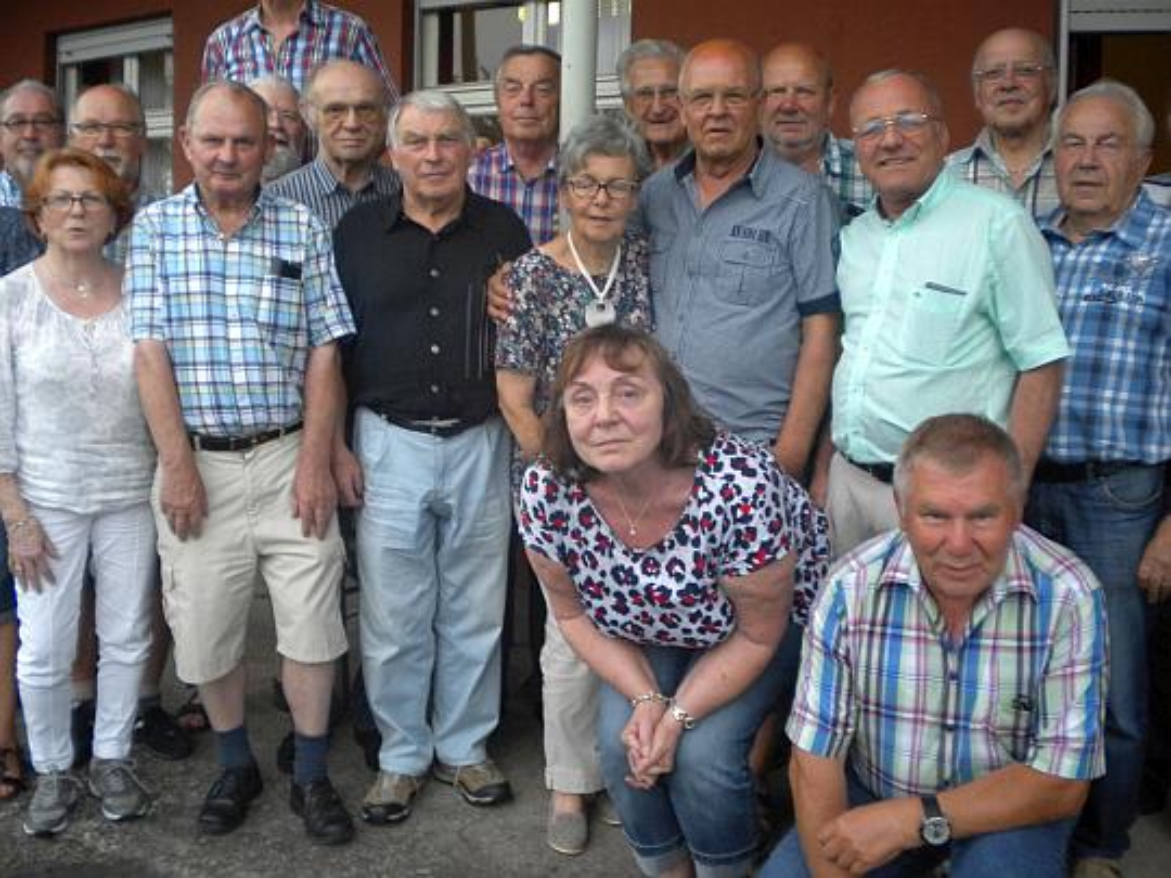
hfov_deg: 52.6
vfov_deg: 40.7
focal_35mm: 35
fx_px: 1184
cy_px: 439
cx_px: 586
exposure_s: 1/65.2
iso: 195
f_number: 3.1
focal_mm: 6.3
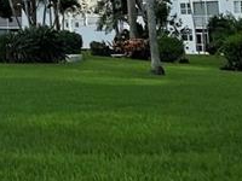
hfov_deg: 16.3
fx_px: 811
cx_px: -42
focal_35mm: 116
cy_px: -151
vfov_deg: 11.7
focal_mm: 3
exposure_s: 1/1848
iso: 16
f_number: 1.8
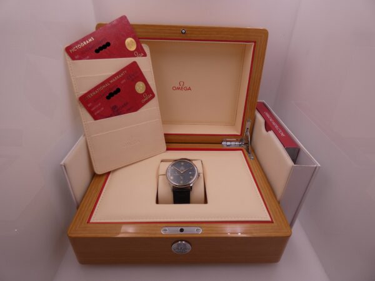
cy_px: 140
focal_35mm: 20
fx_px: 217
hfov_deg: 81.7
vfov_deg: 66.0
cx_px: 188
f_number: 2.8
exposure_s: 1/320
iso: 80
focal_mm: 3.6
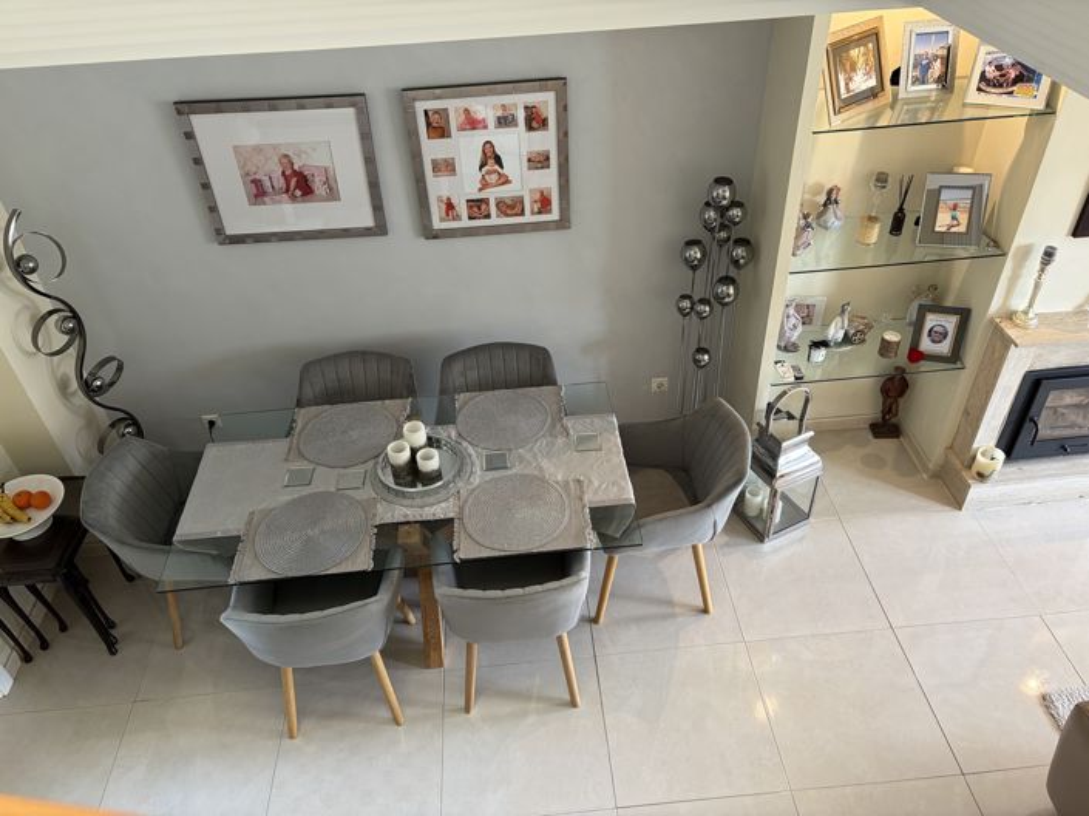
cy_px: 408
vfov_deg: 53.0
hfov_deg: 67.3
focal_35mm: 26
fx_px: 818
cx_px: 544
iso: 100
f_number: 1.6
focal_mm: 5.96
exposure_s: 1/50
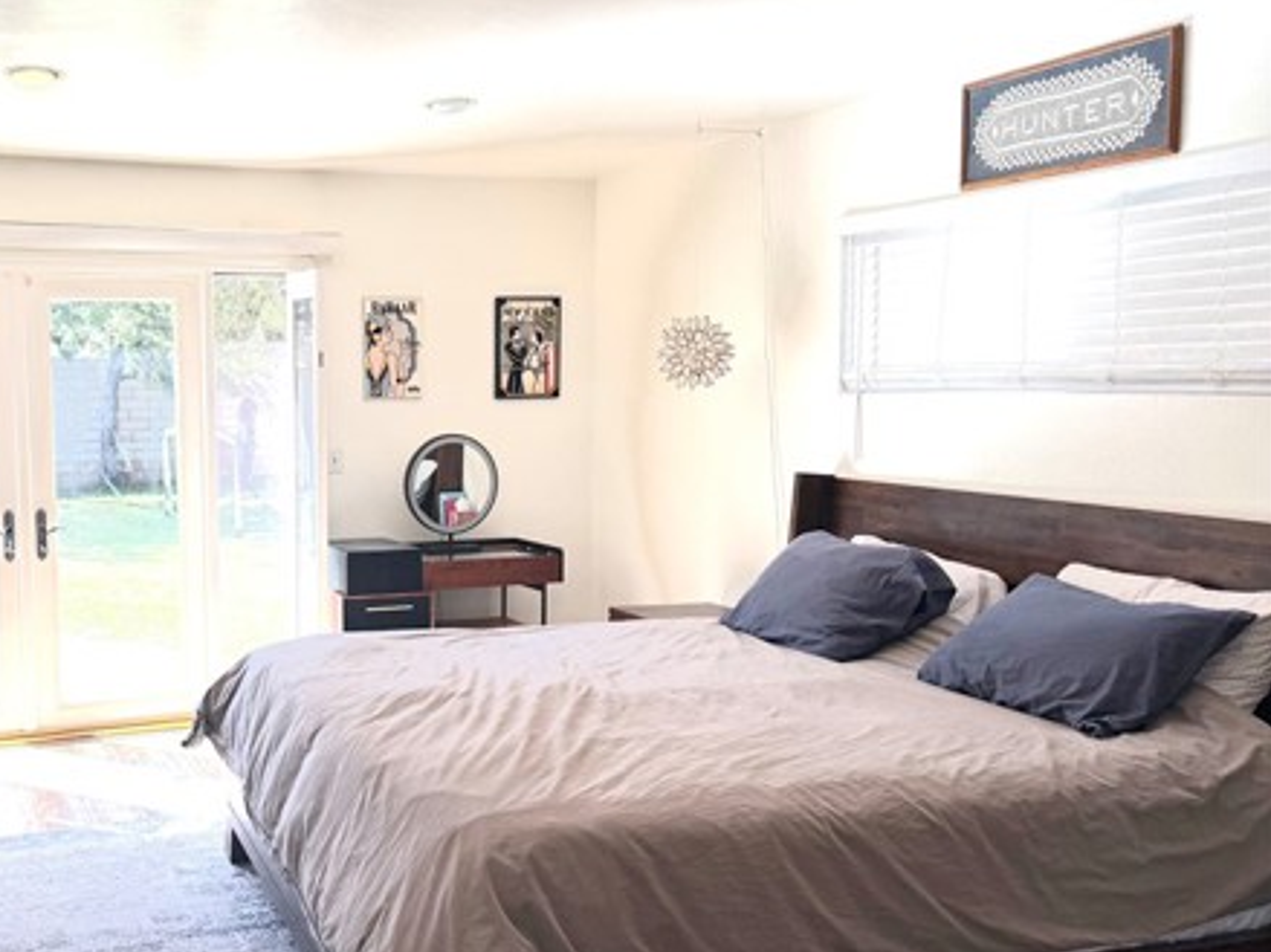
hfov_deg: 50.8
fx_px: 1285
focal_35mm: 35
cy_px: 498
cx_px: 347
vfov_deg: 40.7
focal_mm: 6.76
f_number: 1.78
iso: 100
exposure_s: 1/488
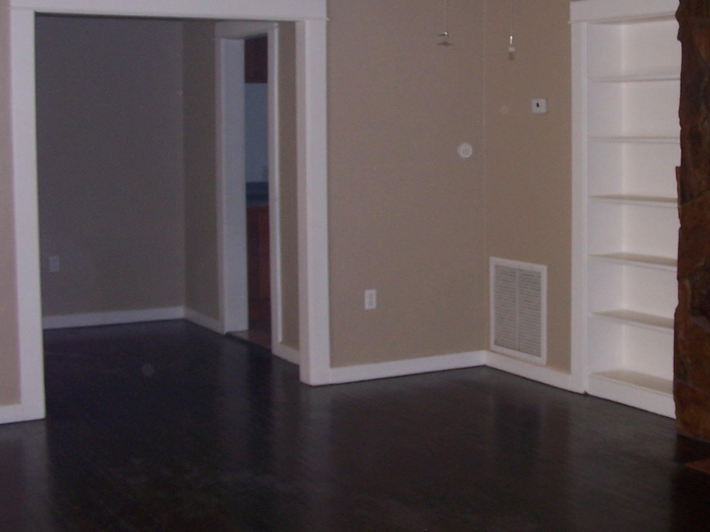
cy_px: 194
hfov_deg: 31.2
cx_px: 519
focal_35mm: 61
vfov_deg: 23.9
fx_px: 1251
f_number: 2.8
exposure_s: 1/60
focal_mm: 6.3
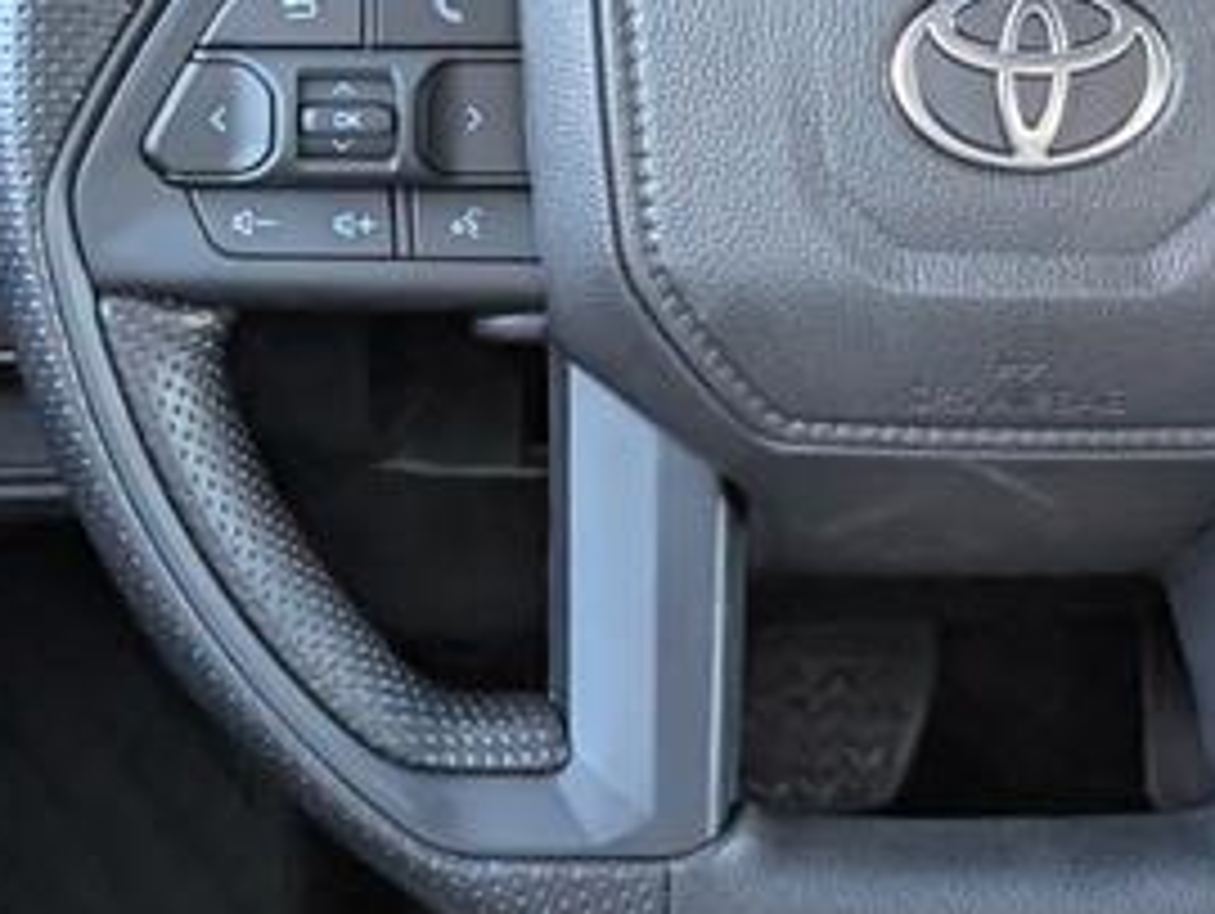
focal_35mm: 116
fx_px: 4075
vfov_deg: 12.7
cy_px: 135
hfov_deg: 16.8
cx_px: 981
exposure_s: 1/556
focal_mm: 6.9
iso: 389
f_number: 1.68
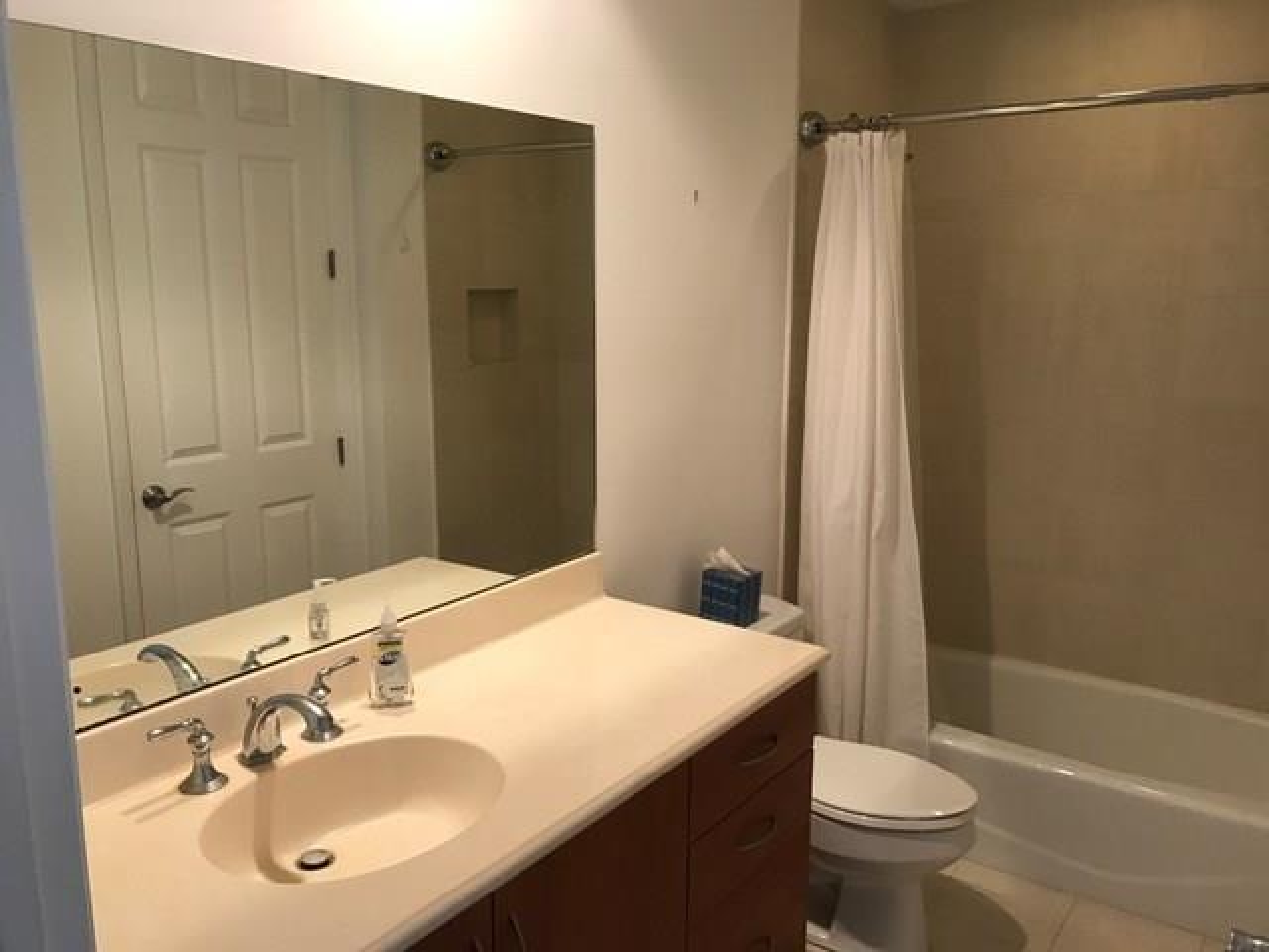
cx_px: 634
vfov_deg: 49.7
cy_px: 476
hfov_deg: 63.4
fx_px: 1026
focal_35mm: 28
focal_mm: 3.99
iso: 40
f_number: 1.8
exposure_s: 1/17
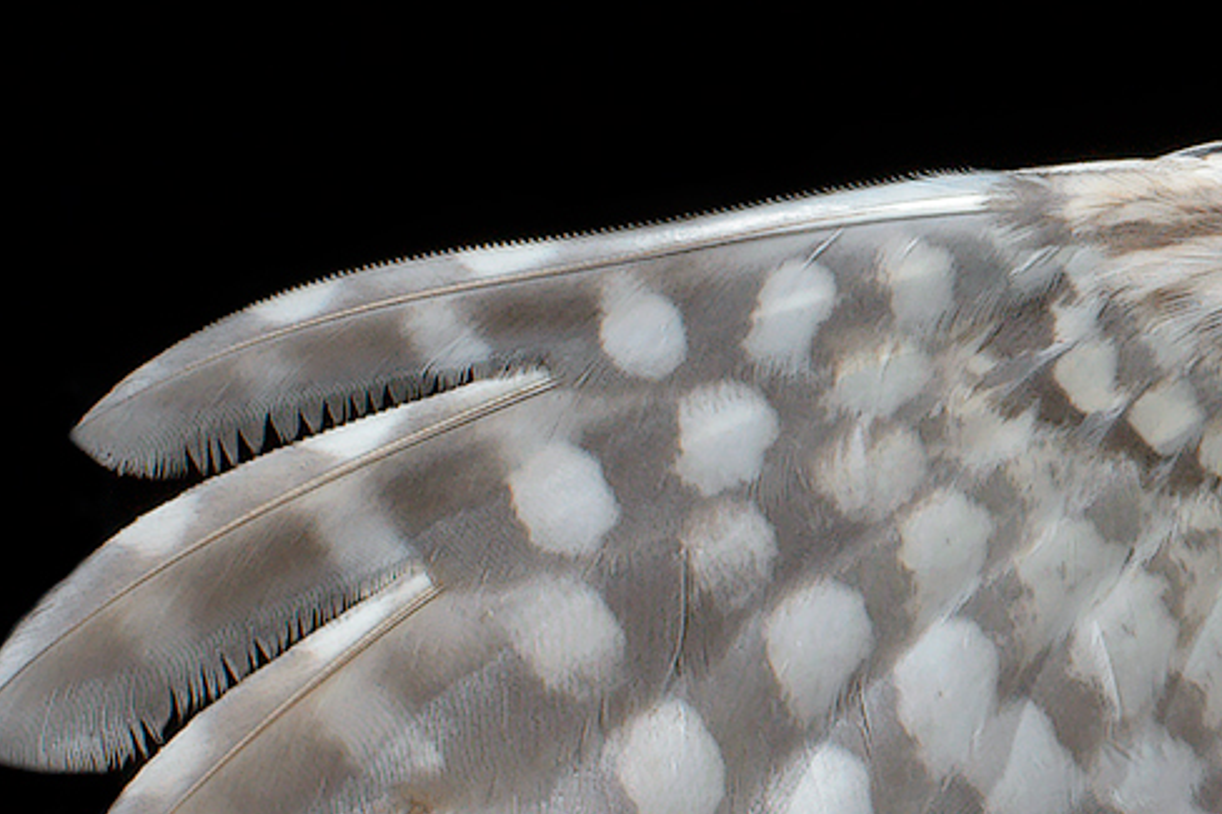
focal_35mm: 210
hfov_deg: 9.3
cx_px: 2304
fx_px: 7126
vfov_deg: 6.5
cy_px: 773
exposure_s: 1/200
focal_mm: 50
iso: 640
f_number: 16
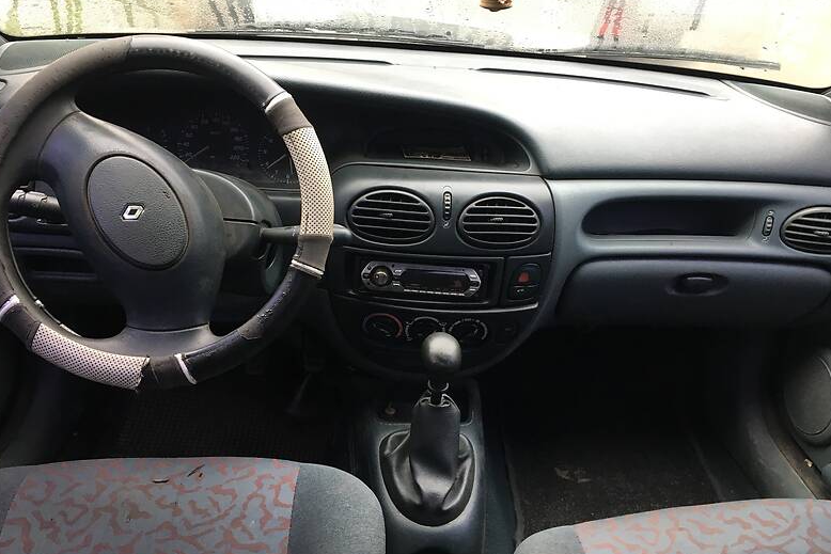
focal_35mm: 31
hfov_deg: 60.3
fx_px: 716
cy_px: 275
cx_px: 420
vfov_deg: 42.3
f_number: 2.2
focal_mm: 4.2
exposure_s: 1/33
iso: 64
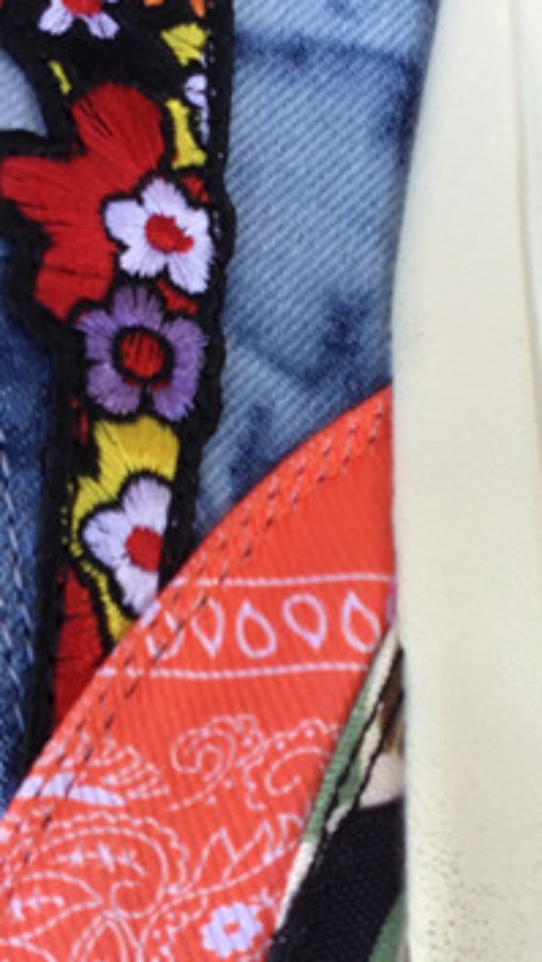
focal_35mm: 86
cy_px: 623
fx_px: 2194
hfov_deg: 14.1
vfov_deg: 24.6
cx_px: 300
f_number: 2.4
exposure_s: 1/100
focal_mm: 3.3
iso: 25
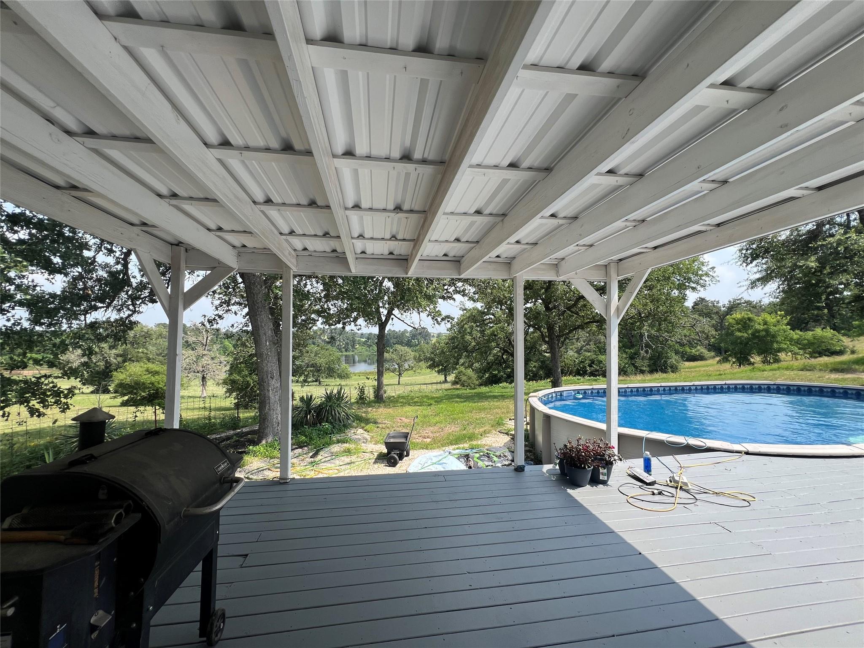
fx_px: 324
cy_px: 324
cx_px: 432
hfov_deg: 106.2
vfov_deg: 89.9
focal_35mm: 13
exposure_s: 1/827
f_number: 1.8
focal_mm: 1.57
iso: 32
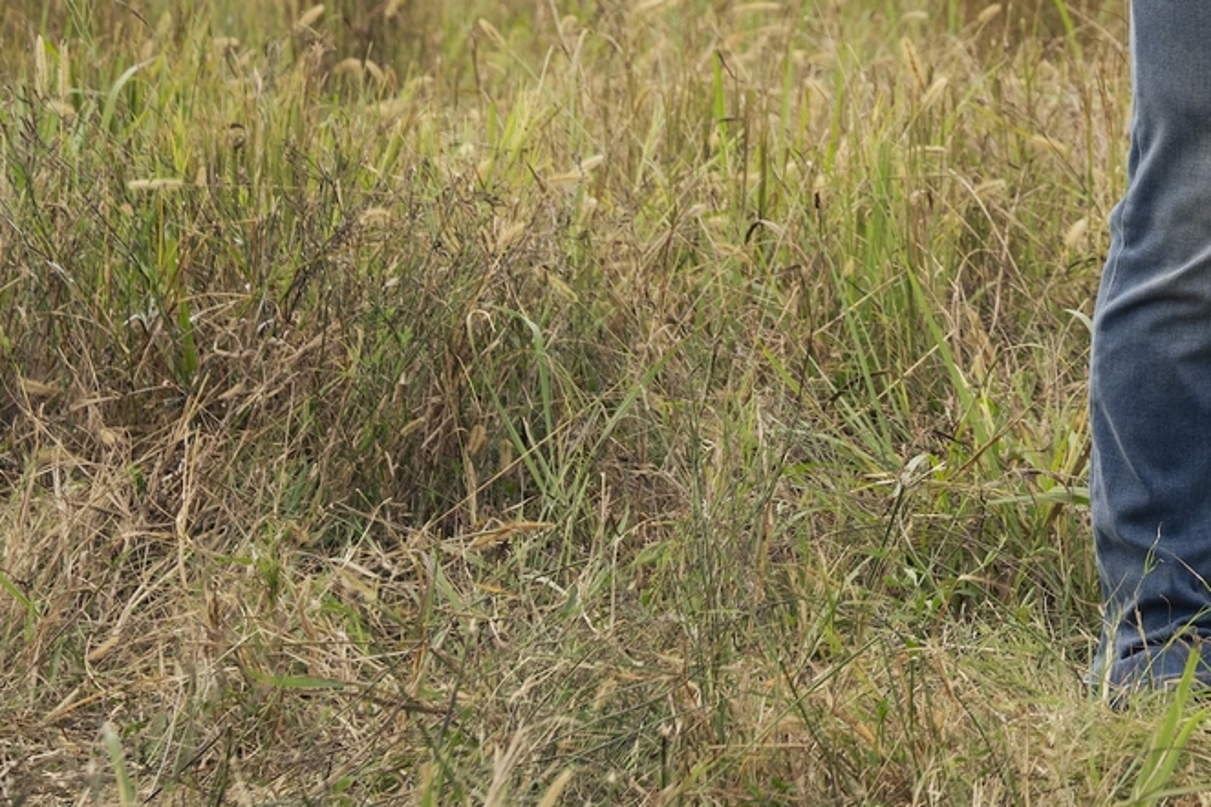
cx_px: 1560
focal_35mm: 203
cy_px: -313
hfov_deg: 9.9
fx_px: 6827
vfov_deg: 6.7
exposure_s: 1/250
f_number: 6.3
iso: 250
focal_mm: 70
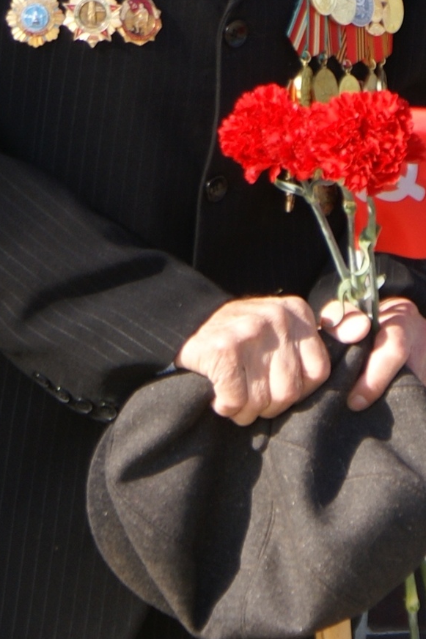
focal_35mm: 289
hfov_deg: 4.8
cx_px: 356
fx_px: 5131
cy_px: -13
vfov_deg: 7.1
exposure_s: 1/160
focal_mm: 70
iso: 100
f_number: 6.3
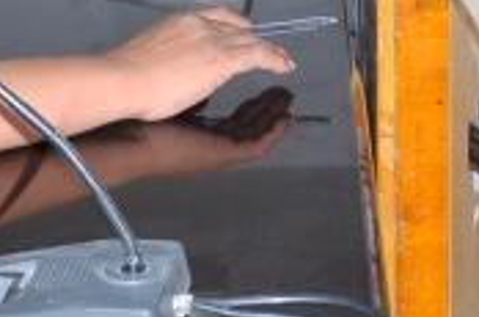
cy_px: -215
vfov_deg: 8.3
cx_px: 504
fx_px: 2110
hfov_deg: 12.8
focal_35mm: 159
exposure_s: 1/125
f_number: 3.5
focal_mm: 18
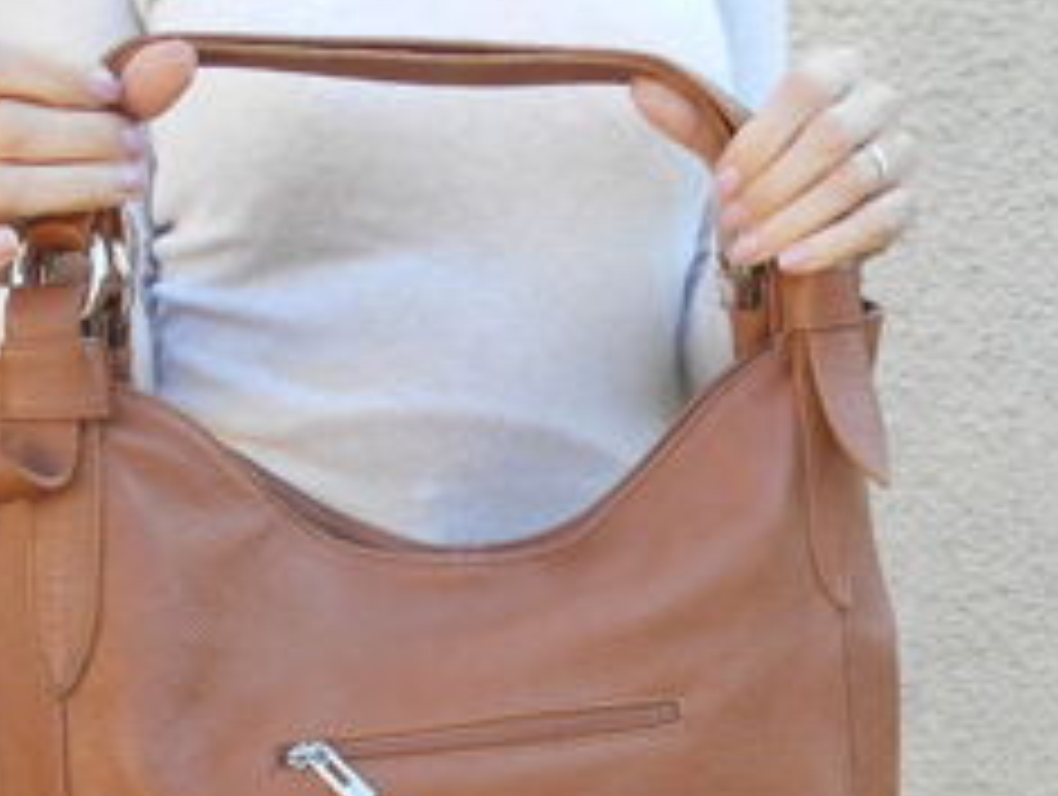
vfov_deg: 26.3
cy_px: 774
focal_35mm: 53
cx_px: 504
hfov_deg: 36.1
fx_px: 1622
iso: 80
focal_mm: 4.6
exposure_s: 1/100
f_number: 3.2
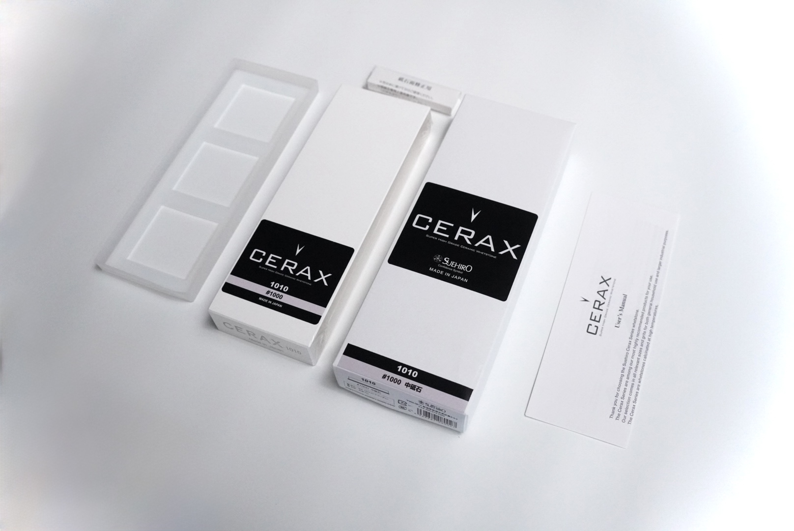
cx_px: 397
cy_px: 266
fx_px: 722
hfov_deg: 57.6
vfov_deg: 40.4
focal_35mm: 33
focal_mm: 21.8
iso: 6400
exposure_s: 1/160
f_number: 3.5
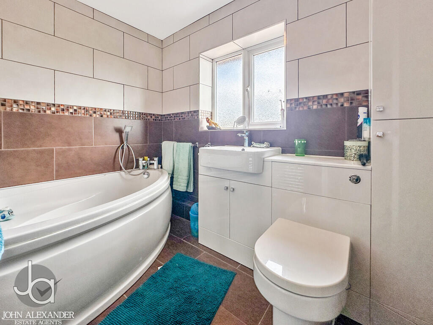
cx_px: 216
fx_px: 175
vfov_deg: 85.7
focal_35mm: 14
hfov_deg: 102.1
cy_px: 162
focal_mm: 2.22
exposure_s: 1/170
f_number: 2.2
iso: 40
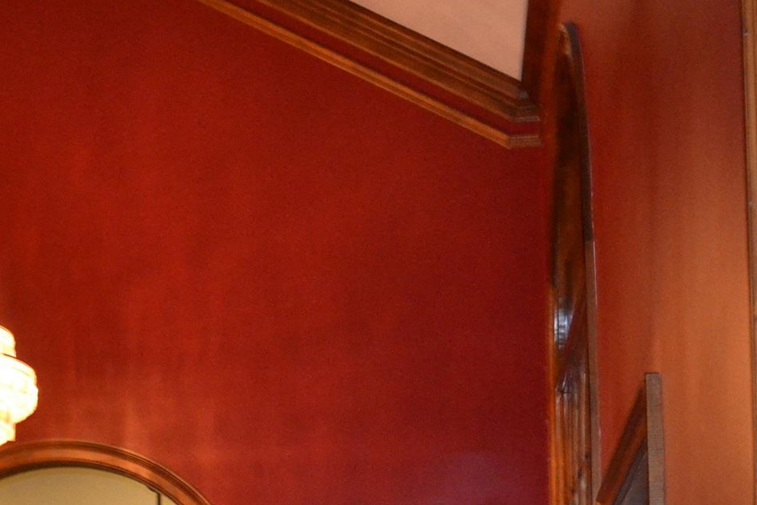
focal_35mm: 87
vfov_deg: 14.9
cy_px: 688
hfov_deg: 22.6
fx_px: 1830
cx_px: 40
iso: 1250
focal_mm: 18
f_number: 3.5
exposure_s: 1/60
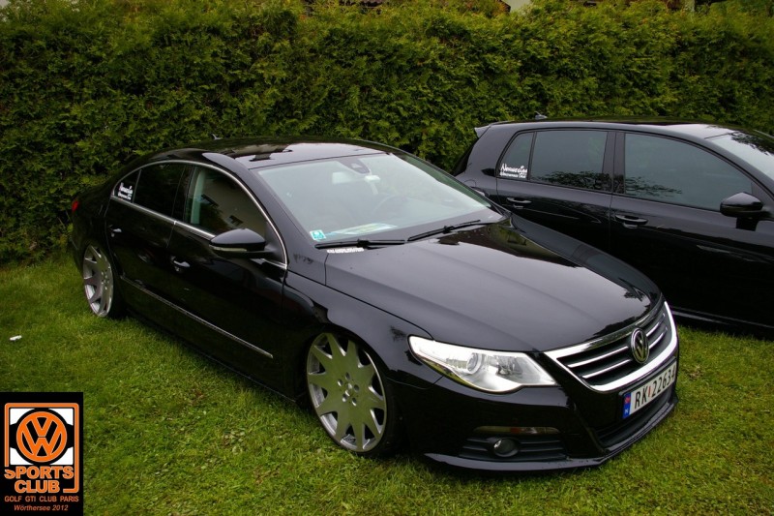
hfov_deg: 61.9
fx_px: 645
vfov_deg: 43.6
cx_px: 387
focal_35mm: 30
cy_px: 258
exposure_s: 1/125
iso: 200
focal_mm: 20
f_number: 5.6
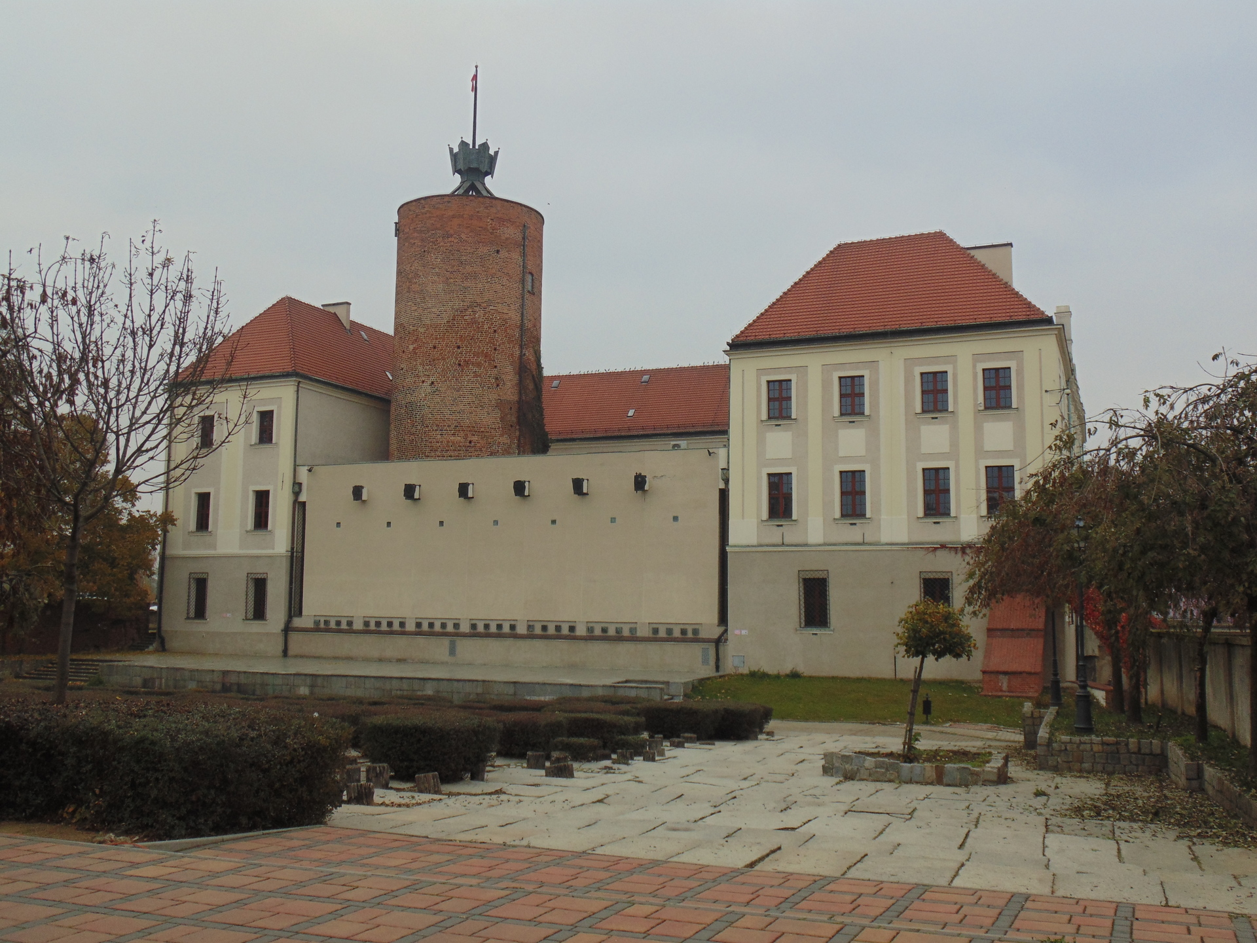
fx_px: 1235
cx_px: 628
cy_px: 472
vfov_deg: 41.8
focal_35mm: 34
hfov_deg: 54.0
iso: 80
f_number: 3.4
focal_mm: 6.2
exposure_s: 1/200
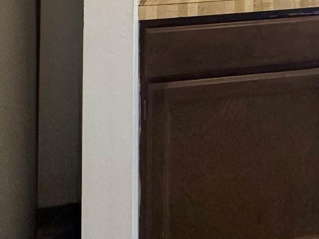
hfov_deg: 27.9
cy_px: -119
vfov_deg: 21.3
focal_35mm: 58
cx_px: 408
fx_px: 534
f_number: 2.2
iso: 200
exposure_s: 1/99
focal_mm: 2.22
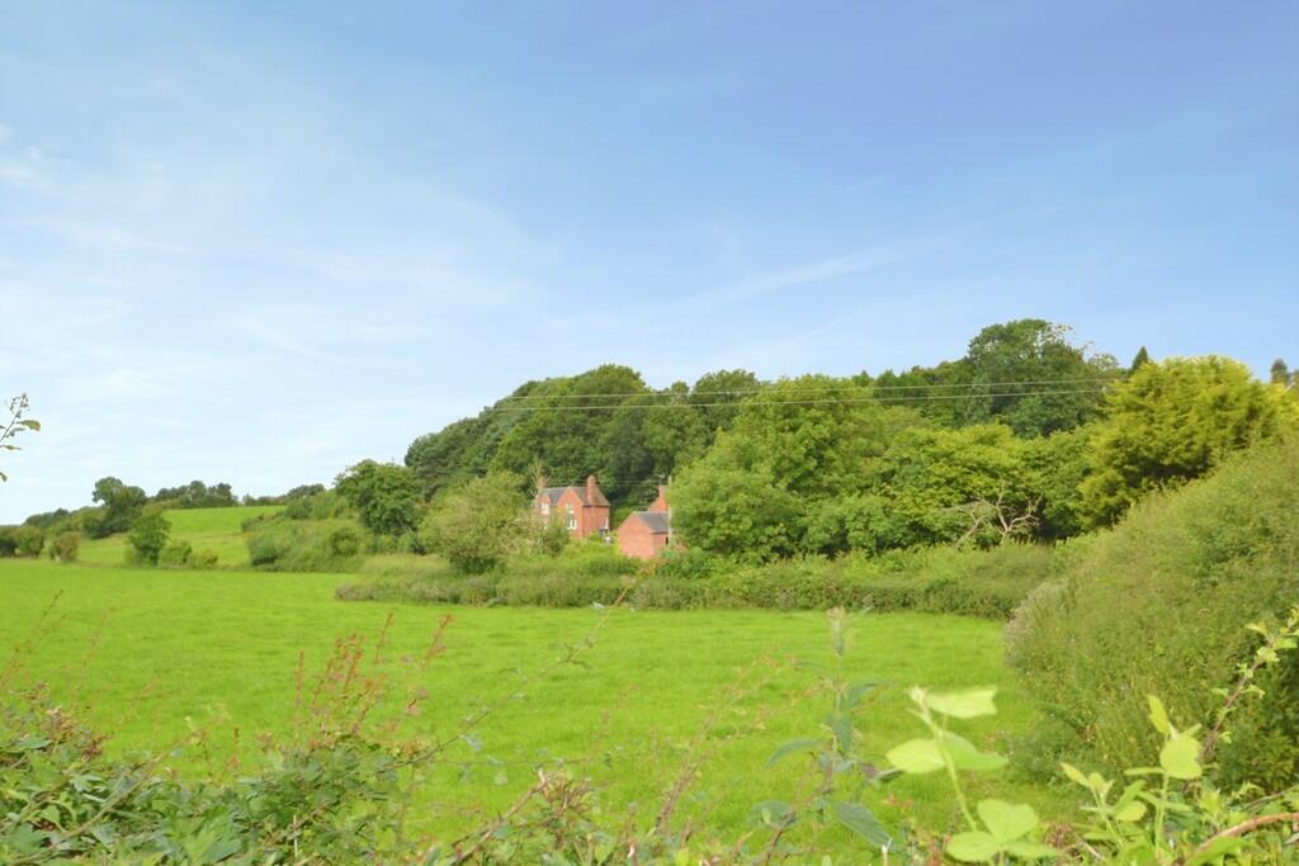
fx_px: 1299
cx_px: 650
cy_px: 433
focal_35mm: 36
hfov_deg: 53.1
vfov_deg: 36.9
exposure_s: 1/200
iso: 100
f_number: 5.6
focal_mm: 24
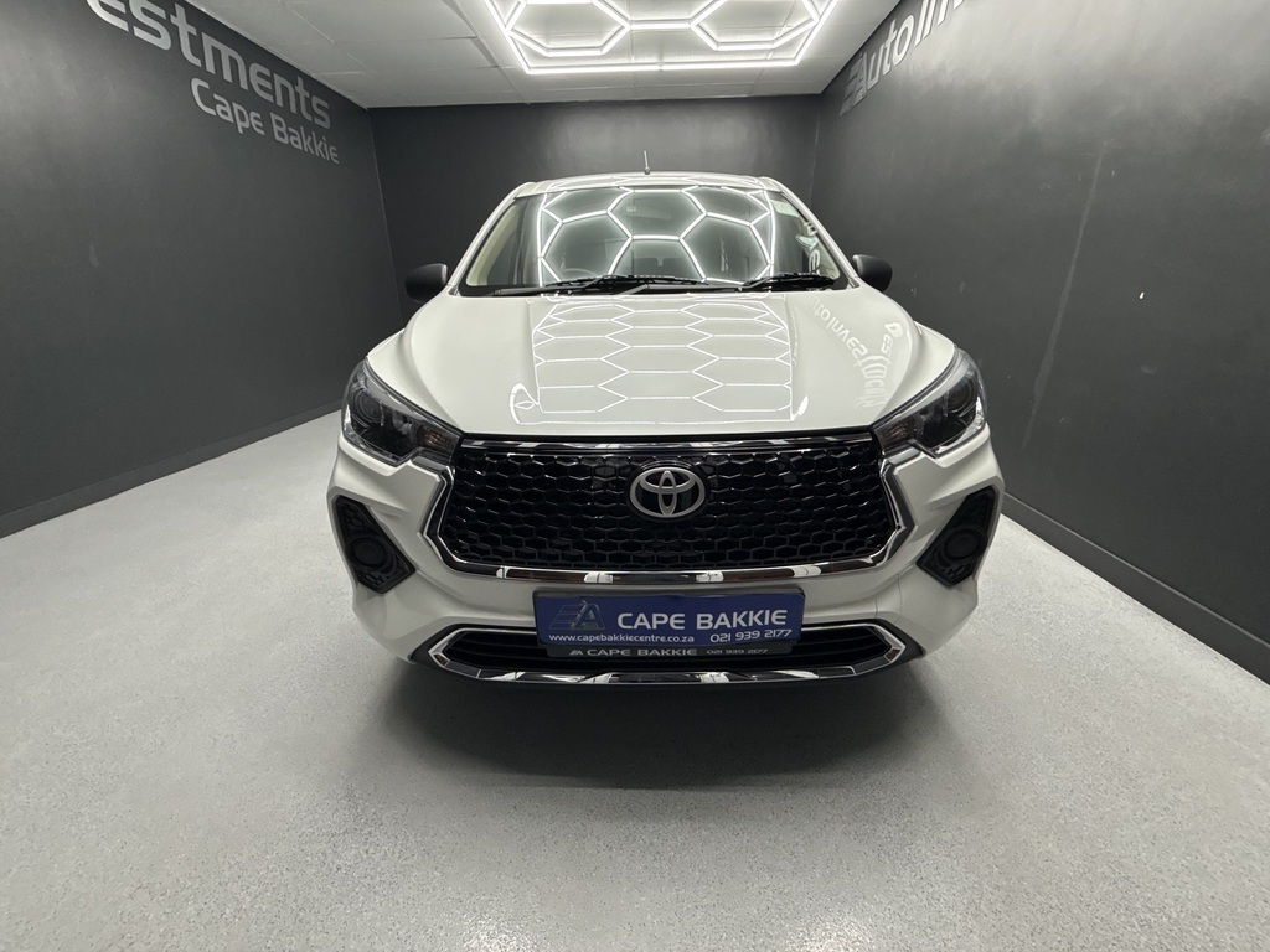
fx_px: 514
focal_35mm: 14
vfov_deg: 85.7
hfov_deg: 102.1
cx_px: 635
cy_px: 476
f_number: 2.2
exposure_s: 1/100
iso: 100
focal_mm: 2.22
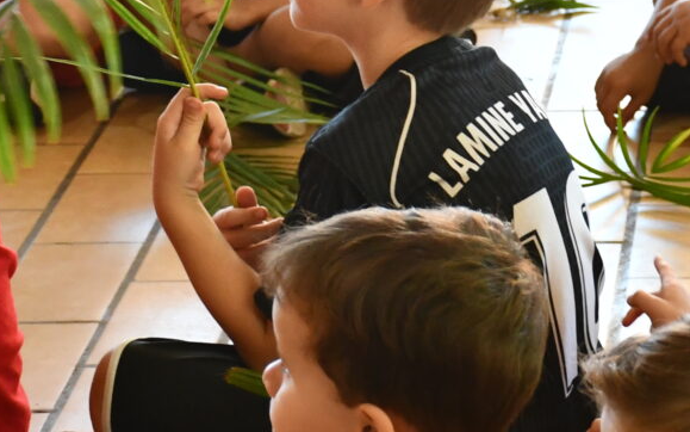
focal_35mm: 213
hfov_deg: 9.7
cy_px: -74
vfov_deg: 6.1
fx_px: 4006
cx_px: 806
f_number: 4.5
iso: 1600
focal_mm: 42
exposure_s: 1/125
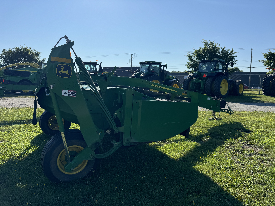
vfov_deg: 56.8
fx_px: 191
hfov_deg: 71.6
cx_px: 138
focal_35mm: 24
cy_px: 103
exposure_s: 1/5814
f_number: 1.78
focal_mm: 6.76
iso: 80
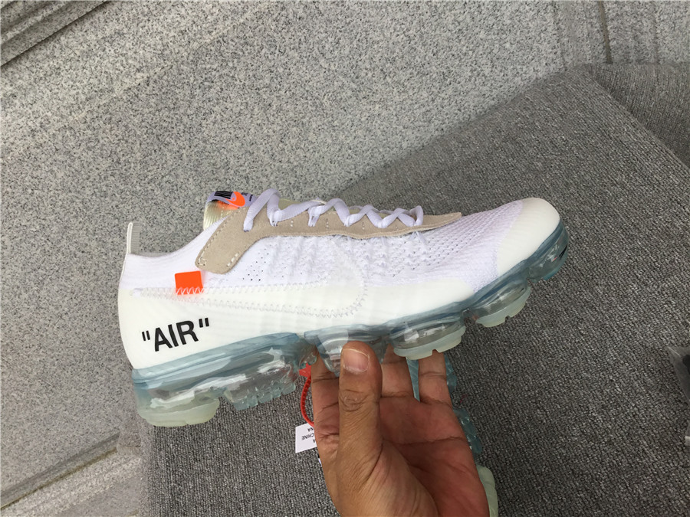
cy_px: 258
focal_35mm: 31
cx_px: 345
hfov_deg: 58.4
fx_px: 618
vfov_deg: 45.4
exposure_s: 1/100
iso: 32
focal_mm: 3.3
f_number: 2.4
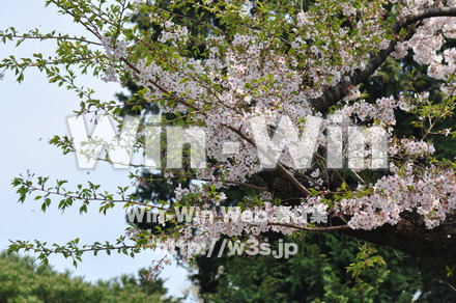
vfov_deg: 10.1
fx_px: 1707
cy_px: 152
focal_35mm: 135
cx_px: 228
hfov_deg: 15.2
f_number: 5.6
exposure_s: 1/500
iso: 200
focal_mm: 90
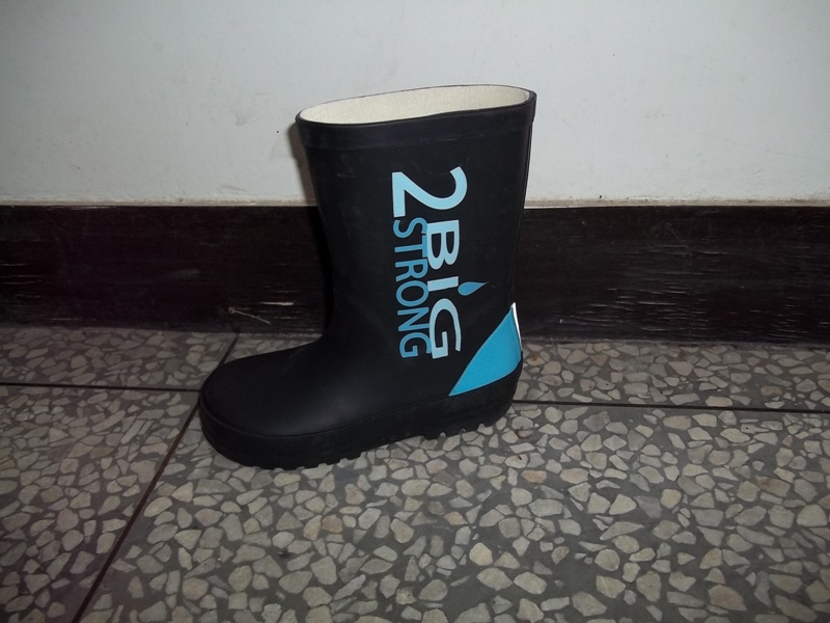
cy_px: 312
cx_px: 415
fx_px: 767
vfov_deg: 44.2
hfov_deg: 56.8
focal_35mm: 32
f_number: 2.9
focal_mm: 5.7
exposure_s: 1/30
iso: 80
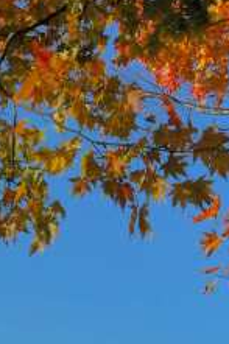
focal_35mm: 152
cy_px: 107
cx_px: -41
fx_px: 1452
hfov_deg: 8.9
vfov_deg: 13.5
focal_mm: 28
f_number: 22
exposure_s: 1/30
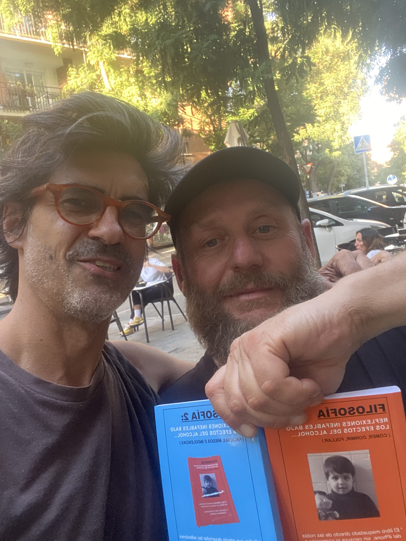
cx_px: 179
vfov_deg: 54.0
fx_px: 532
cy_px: 267
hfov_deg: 41.7
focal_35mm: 34
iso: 320
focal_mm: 2.71
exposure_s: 1/60
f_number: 2.2
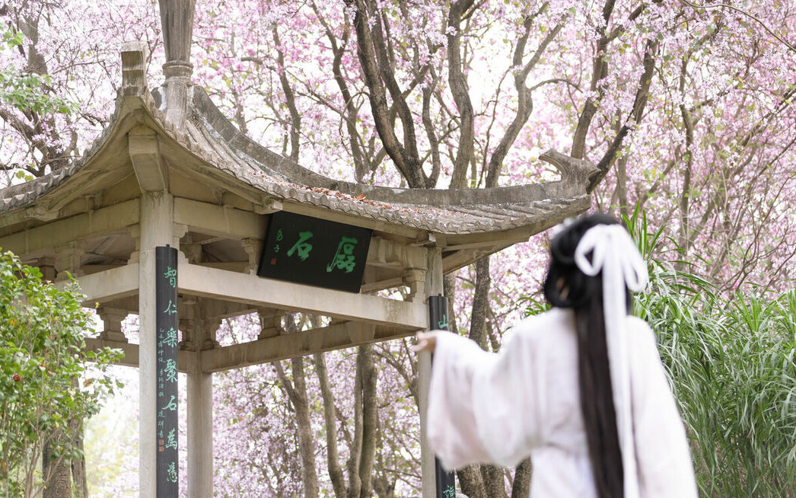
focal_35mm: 90
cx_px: 397
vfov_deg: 14.5
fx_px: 1953
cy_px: 234
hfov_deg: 23.0
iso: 320
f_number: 2.8
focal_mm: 88
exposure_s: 1/800
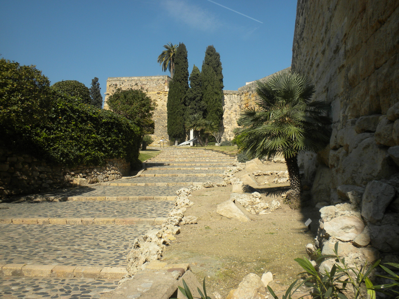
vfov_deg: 38.7
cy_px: 150
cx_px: 200
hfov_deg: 50.1
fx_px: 426
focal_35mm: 37
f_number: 10
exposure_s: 1/136
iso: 64
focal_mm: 6.6
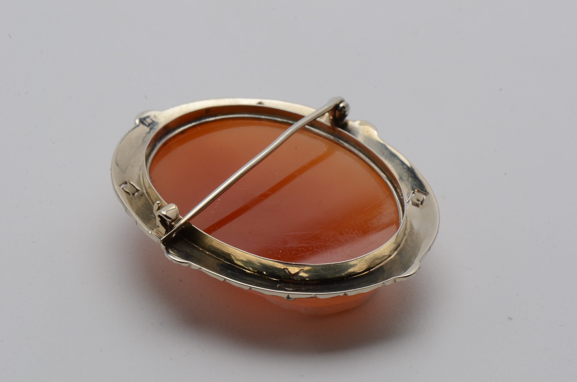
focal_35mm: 128
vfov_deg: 10.7
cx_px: 288
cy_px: 191
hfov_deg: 16.1
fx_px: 2039
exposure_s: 1/125
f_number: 20
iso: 200
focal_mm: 85
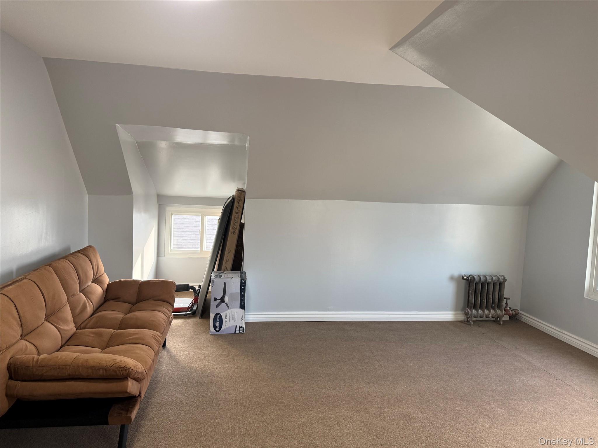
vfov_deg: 56.8
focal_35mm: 24
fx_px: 415
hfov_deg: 71.6
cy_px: 224
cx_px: 299
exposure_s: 1/120
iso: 160
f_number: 1.78
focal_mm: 6.76
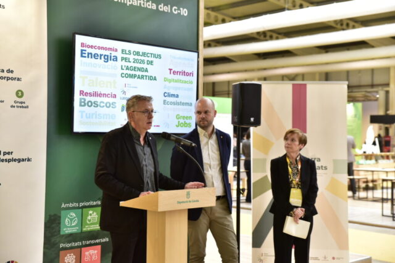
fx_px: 636
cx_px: 198
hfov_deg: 34.5
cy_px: 132
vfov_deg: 23.4
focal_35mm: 58
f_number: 3.2
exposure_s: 1/160
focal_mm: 58
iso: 1600
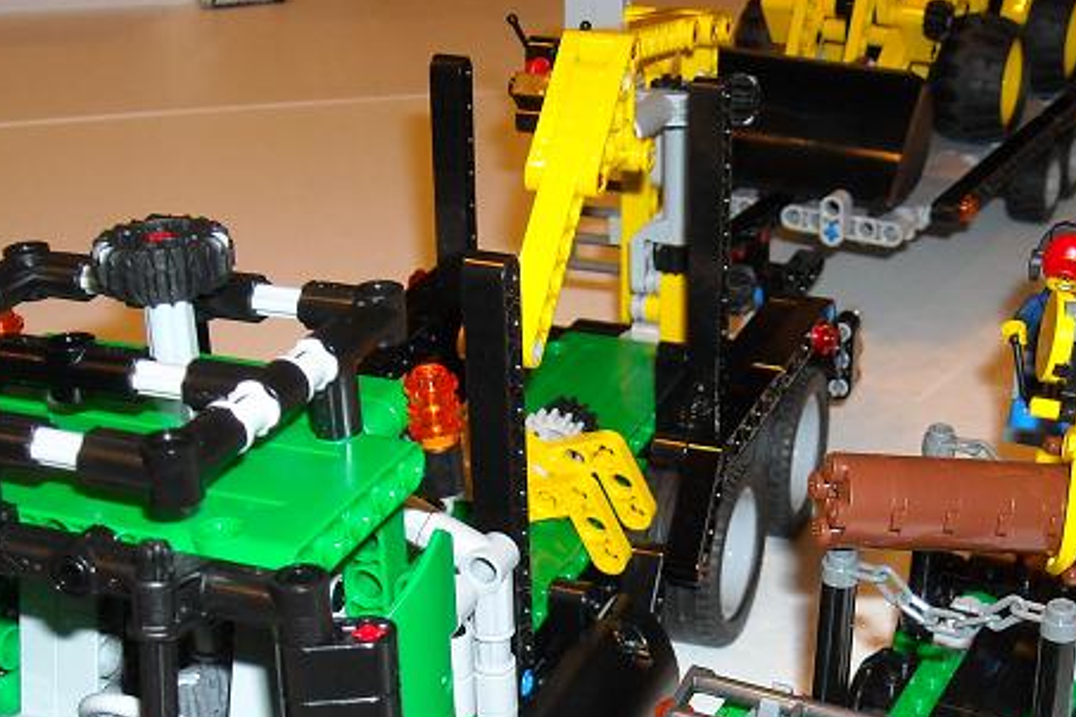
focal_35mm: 63
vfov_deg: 21.1
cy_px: 646
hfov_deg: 31.9
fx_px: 1883
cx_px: 561
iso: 200
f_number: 2.8
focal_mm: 5.7
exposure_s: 1/60
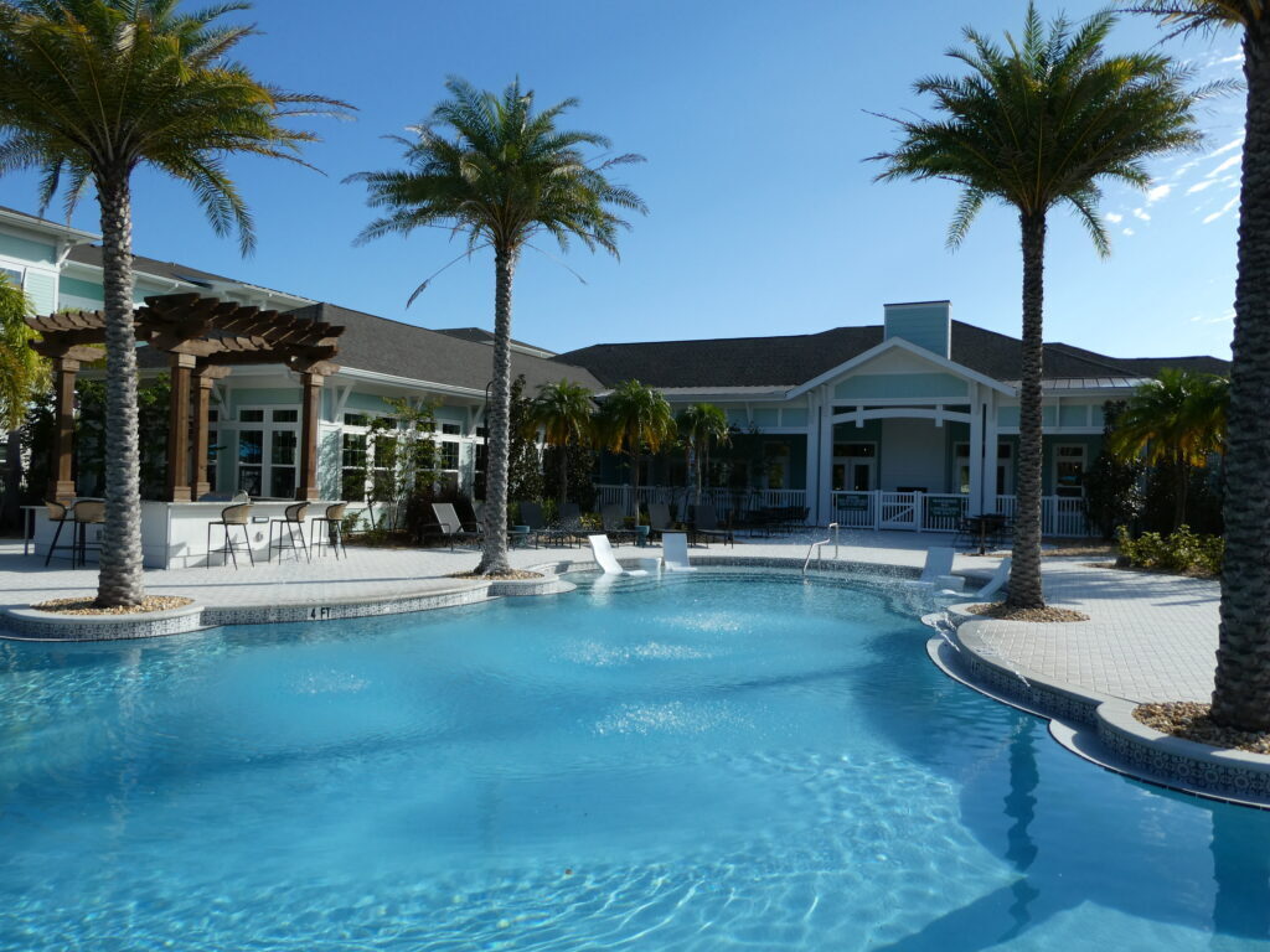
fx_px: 881
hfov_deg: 71.6
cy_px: 476
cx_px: 635
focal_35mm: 24
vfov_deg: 56.8
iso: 80
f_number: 3.3
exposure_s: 1/1000
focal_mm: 4.3
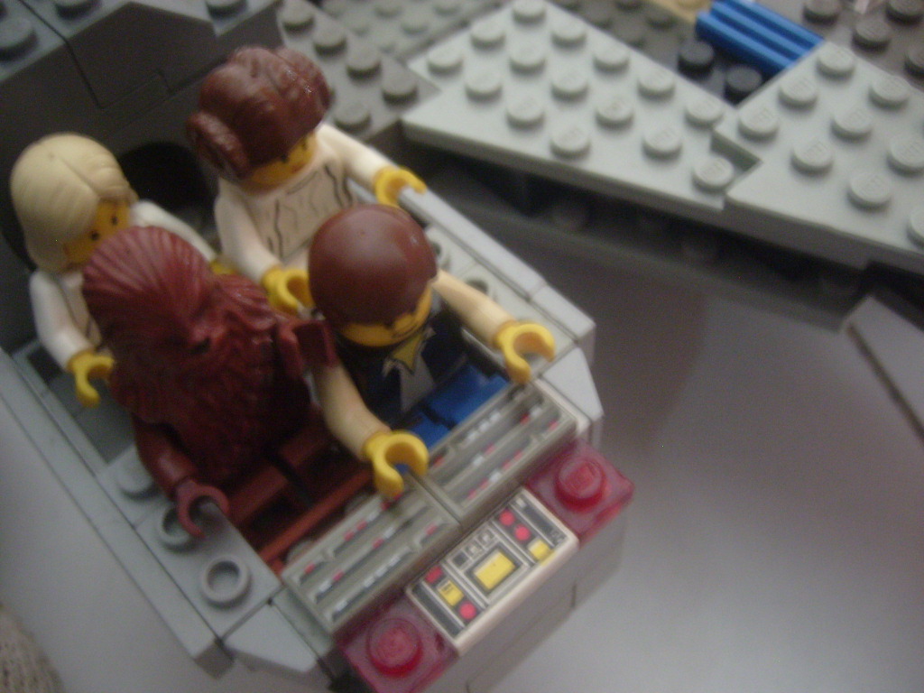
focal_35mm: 35
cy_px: 346
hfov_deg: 52.6
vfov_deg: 40.7
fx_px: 934
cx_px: 462
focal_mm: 5.8
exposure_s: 1/2
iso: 200
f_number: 2.8
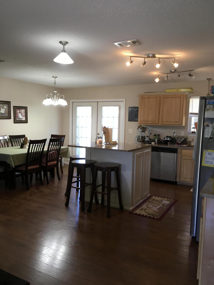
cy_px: 142
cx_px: 107
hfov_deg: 48.2
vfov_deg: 61.7
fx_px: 239
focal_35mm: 29
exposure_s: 1/30
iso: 50
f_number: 2.2
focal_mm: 4.15
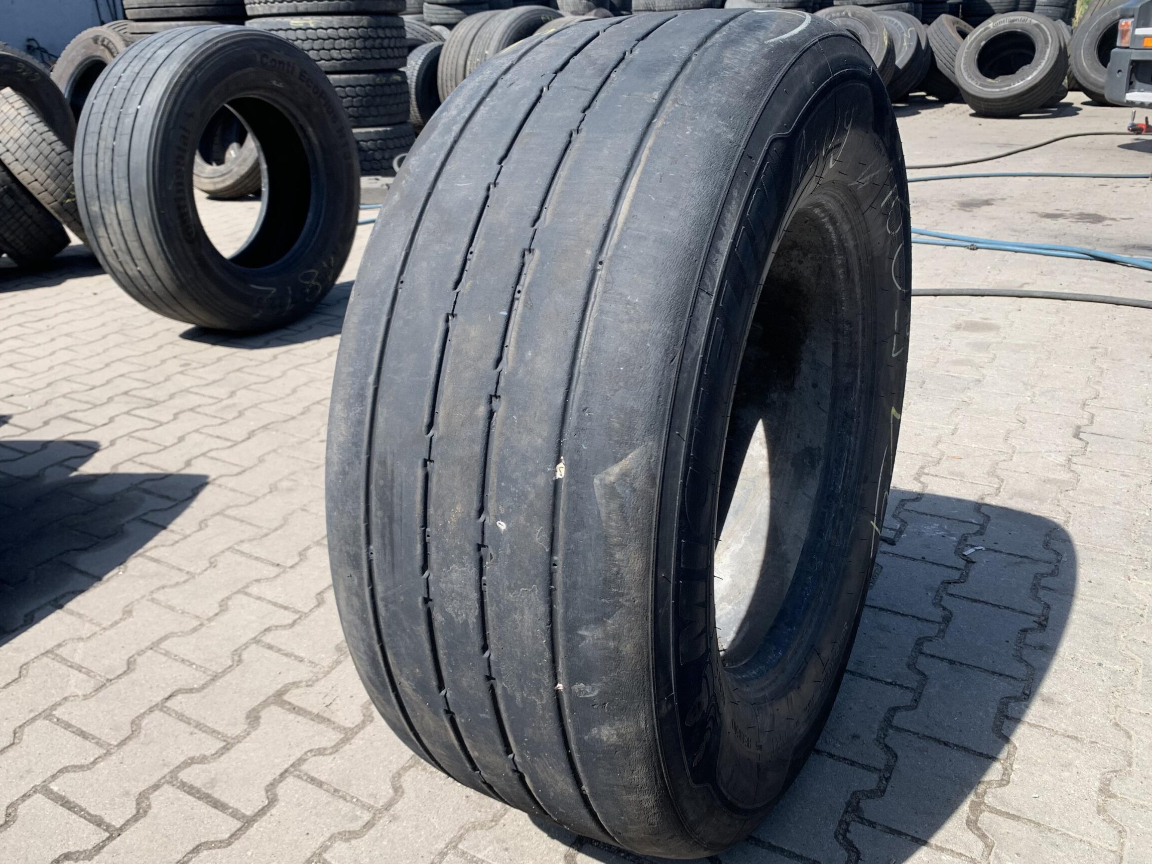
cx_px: 541
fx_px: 965
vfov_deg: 48.2
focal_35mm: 29
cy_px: 418
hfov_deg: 61.6
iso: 25
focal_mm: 4.25
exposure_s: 1/991
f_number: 1.8
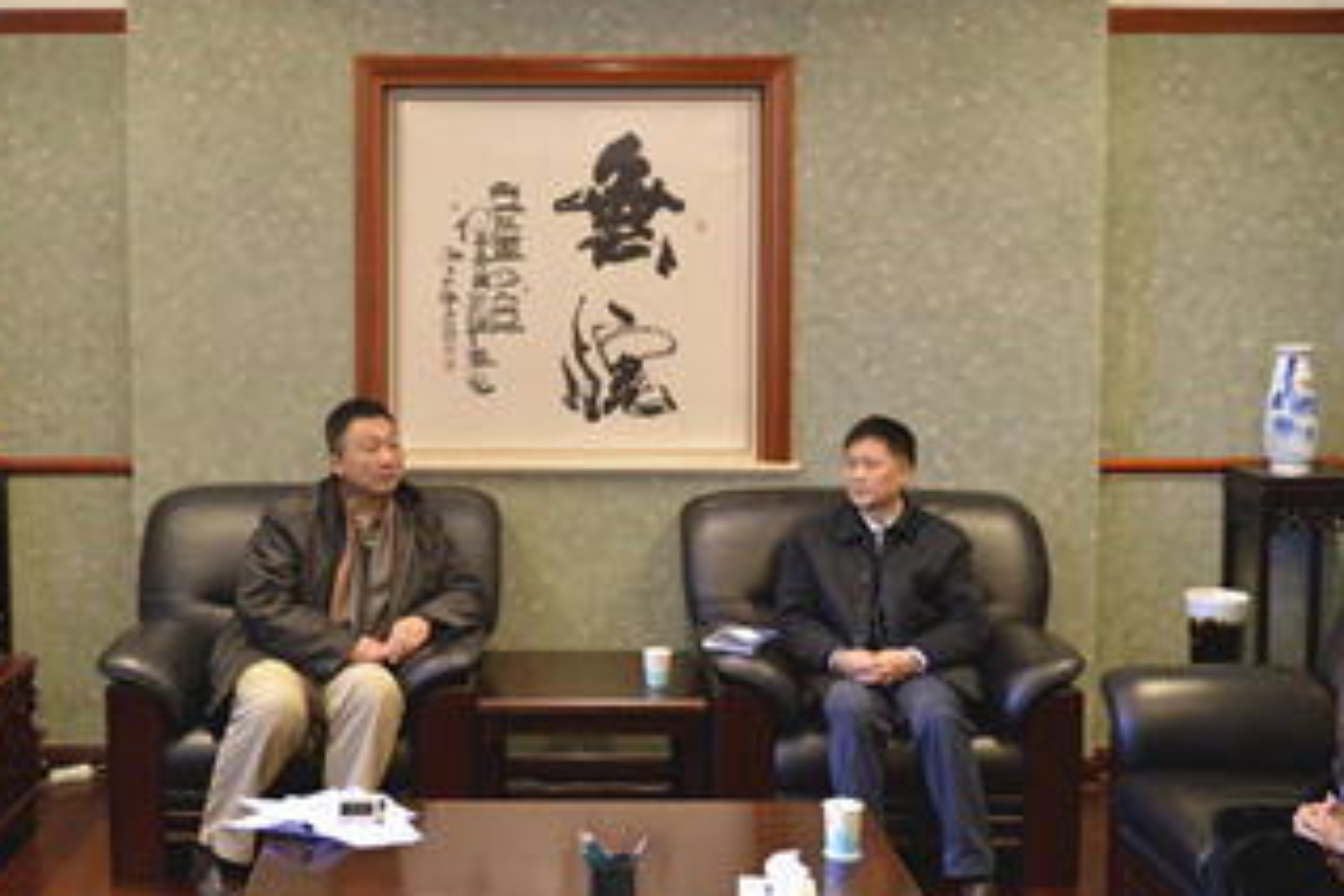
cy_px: 408
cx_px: 524
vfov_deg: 30.5
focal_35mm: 44
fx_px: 1643
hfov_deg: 44.2
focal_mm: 28
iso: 1600
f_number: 2.8
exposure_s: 1/125
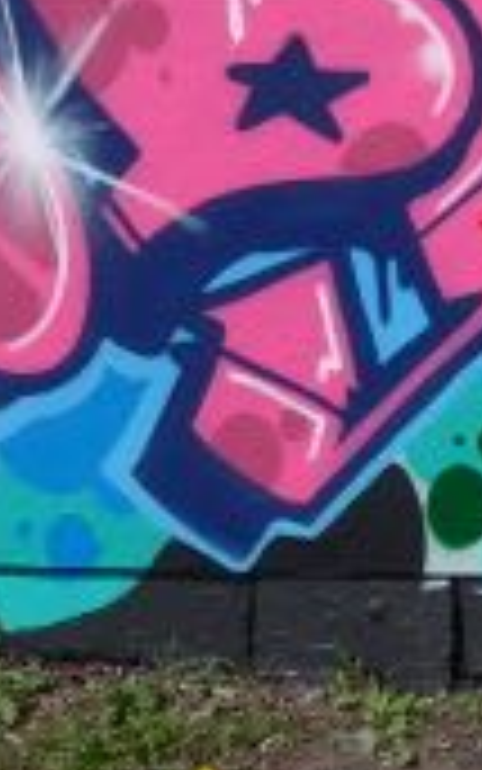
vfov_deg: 22.3
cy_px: 25
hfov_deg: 12.6
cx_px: 991
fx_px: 1890
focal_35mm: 90
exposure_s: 1/1600
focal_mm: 6
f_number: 3.5
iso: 80
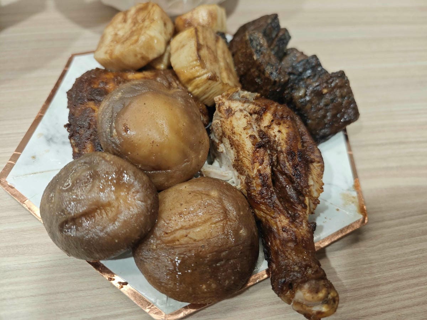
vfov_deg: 58.9
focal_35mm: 23
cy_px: 160
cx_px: 214
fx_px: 284
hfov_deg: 73.9
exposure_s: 1/60
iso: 400
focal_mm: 8.72
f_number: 2
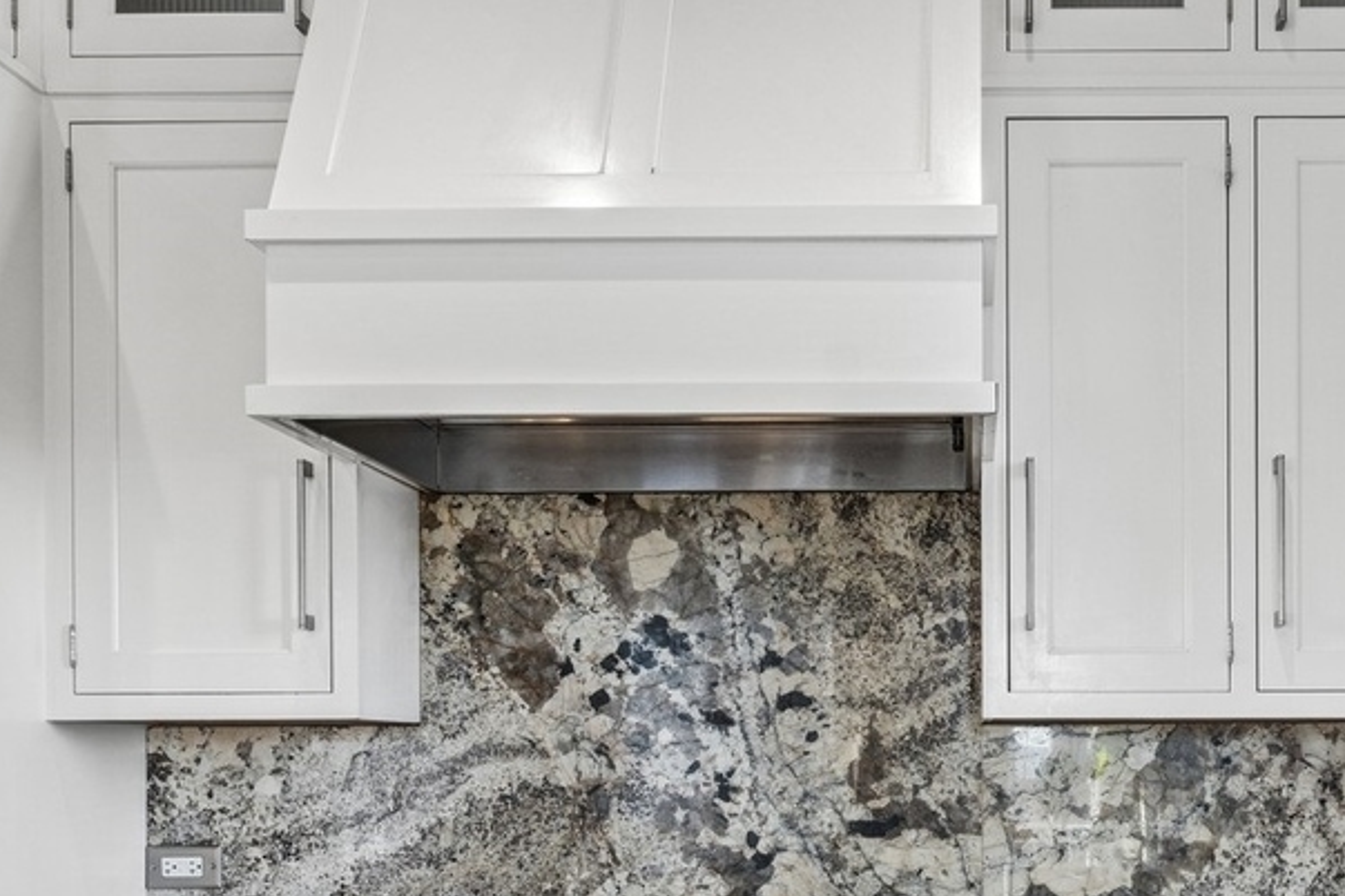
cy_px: 787
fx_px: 1606
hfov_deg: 44.4
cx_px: 952
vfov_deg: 30.0
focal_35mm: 43
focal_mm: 16
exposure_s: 1/25
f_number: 8
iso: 320
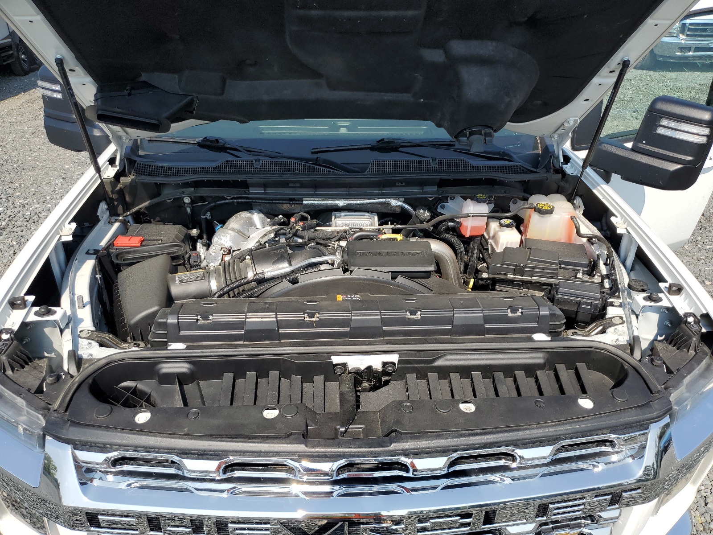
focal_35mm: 26
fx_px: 536
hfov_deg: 67.3
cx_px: 356
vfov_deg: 53.1
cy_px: 268
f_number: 1.5
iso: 50
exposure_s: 1/3333
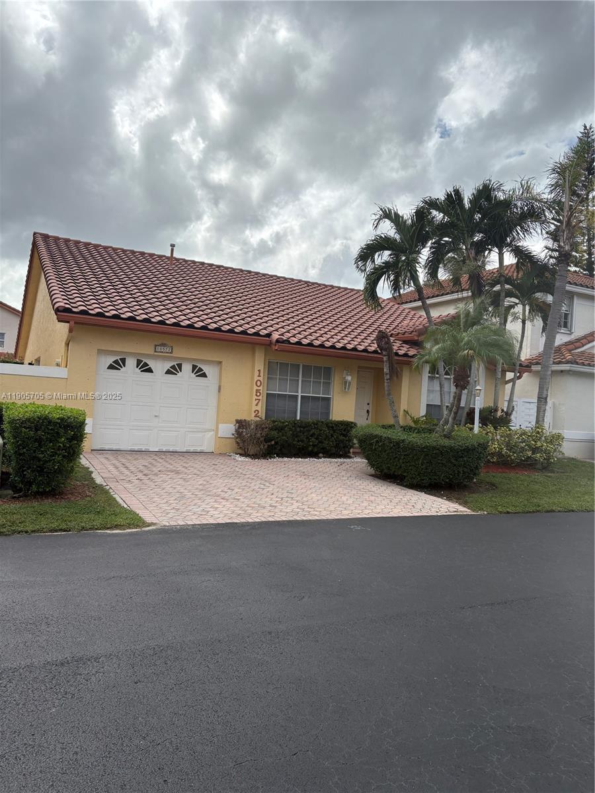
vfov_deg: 67.3
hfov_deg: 53.1
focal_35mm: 26
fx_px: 596
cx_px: 298
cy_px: 396
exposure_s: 1/5348
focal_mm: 5.96
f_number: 1.6
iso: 50
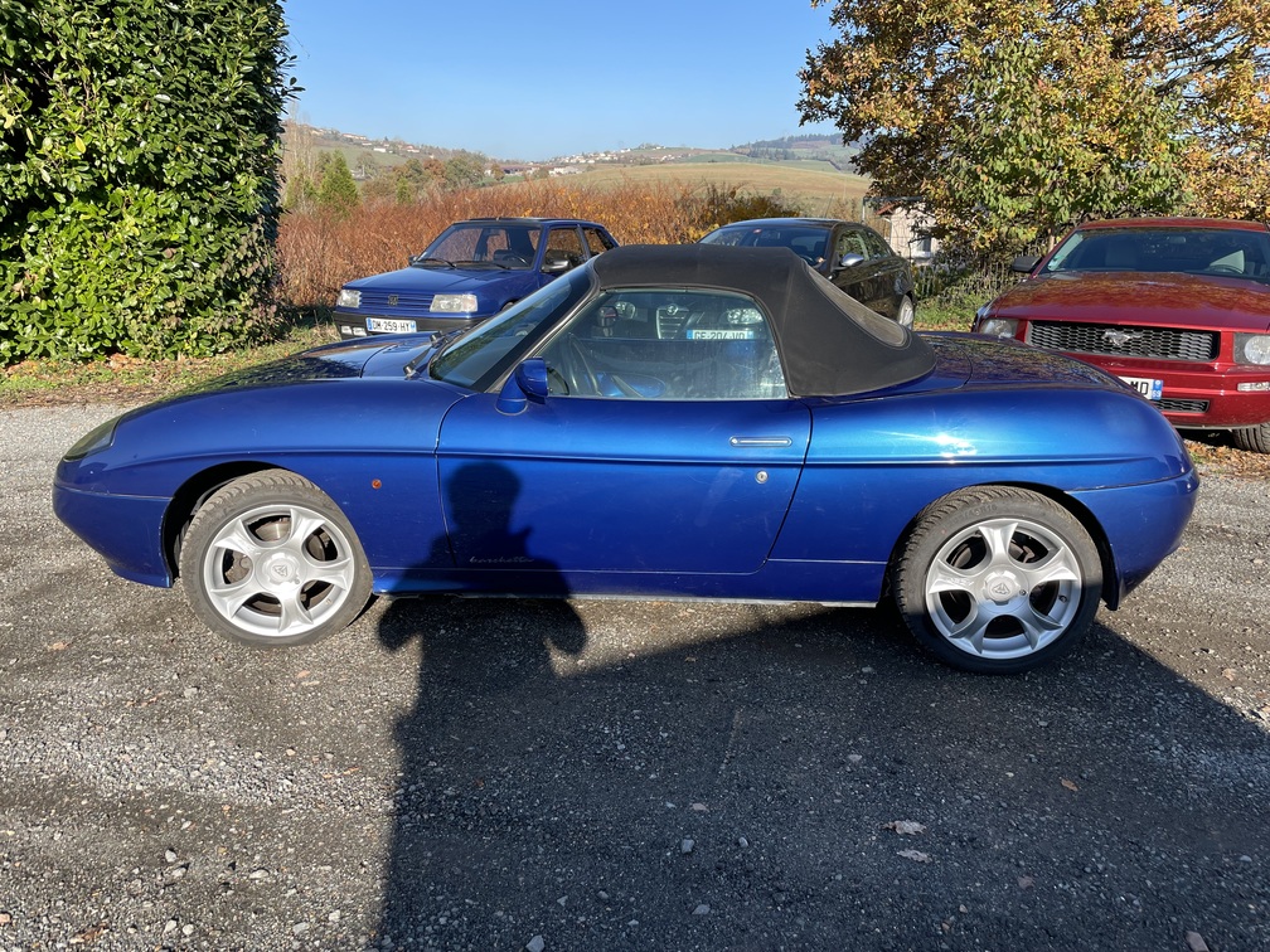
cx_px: 635
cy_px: 476
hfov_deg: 67.3
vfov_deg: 53.1
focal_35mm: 26
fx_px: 954
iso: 32
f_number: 1.6
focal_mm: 4.2
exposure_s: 1/1276
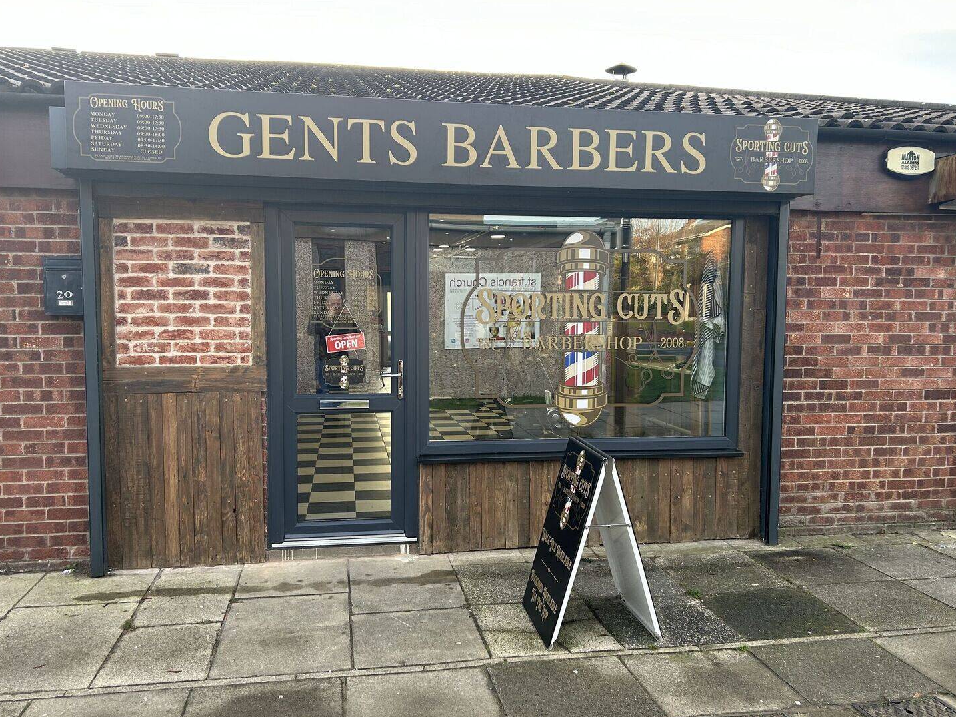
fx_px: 801
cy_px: 364
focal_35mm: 29
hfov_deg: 61.6
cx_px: 471
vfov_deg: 48.2
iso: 64
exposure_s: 1/152
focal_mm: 5.7
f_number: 1.5
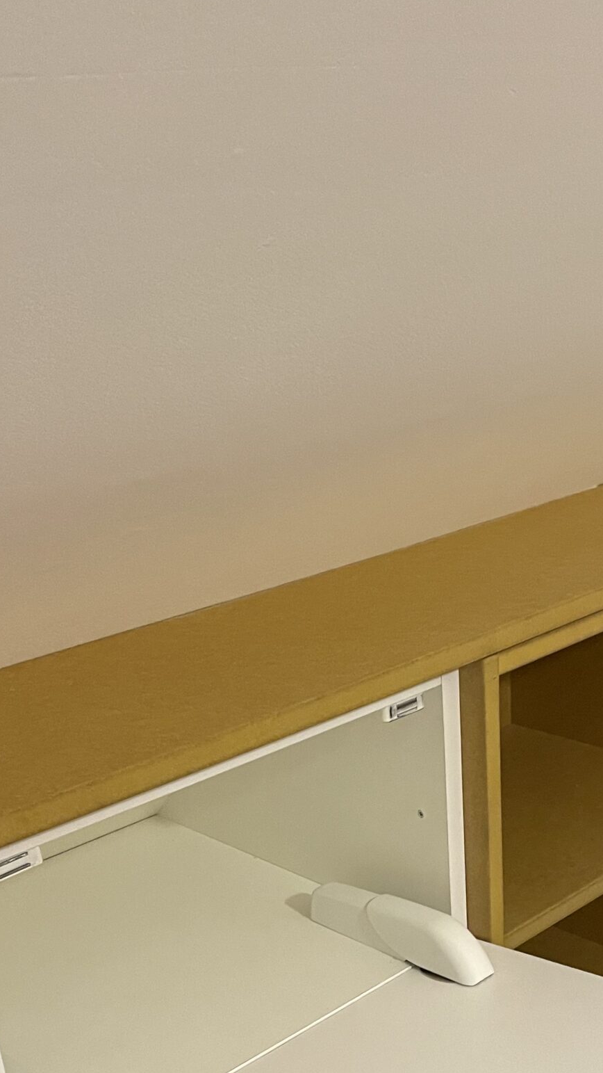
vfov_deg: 41.5
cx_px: 416
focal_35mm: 47
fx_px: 1336
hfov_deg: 25.3
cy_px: 885
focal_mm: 4.2
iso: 400
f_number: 1.6
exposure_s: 1/33
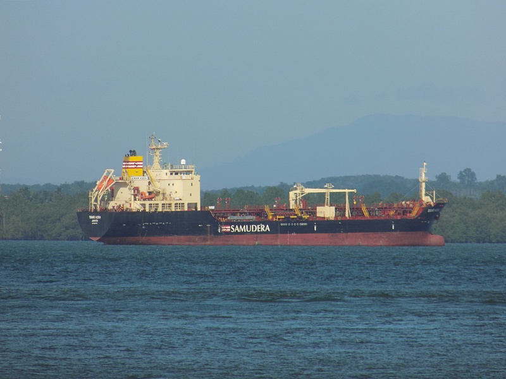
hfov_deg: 3.1
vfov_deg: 2.4
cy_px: 190
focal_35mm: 630
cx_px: 253
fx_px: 9209
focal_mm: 112
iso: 80
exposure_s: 1/500
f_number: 5.9
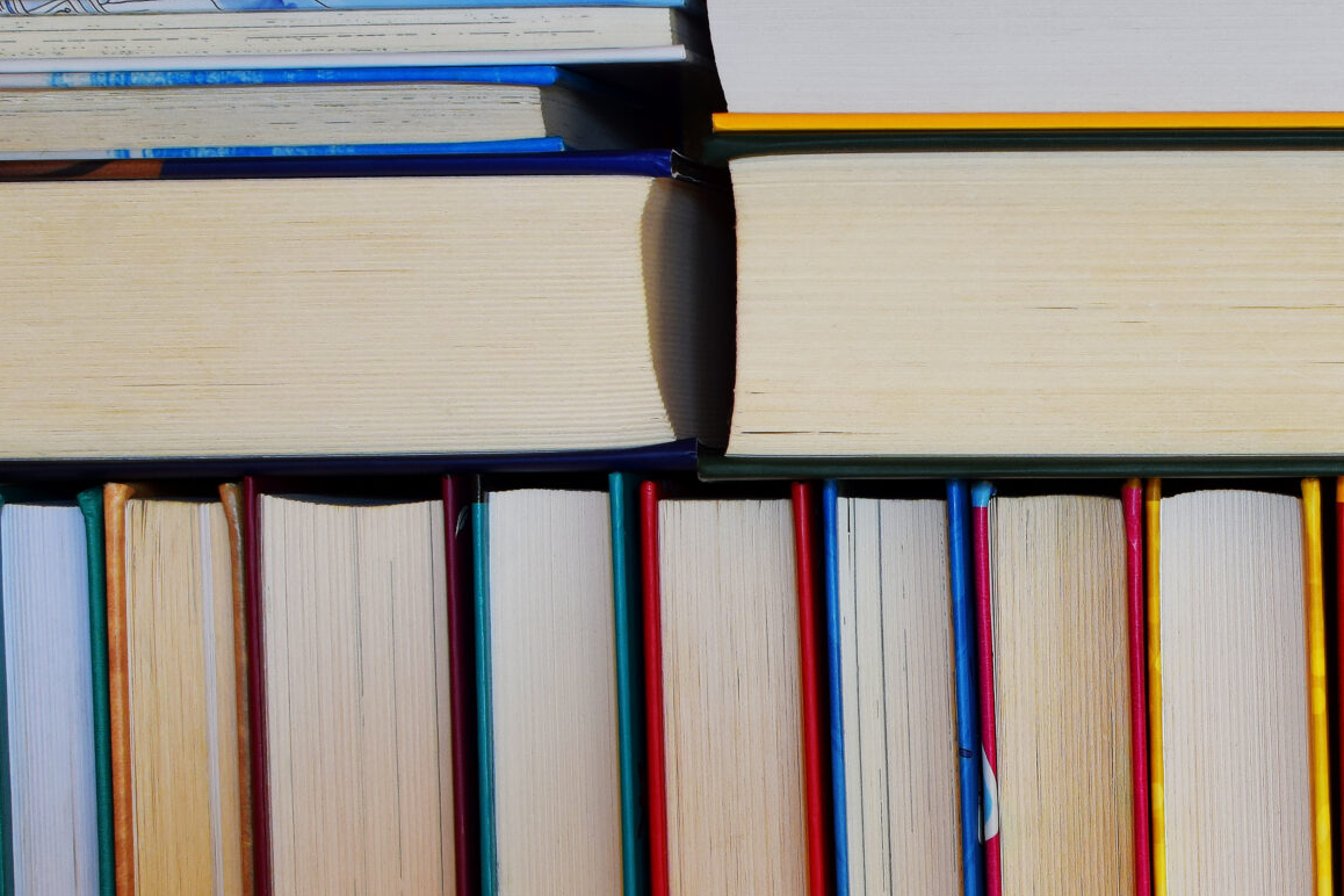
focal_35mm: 116
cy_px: 738
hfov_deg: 17.3
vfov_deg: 11.8
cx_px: 1274
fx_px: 4334
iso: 200
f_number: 9
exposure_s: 1/4
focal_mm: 35
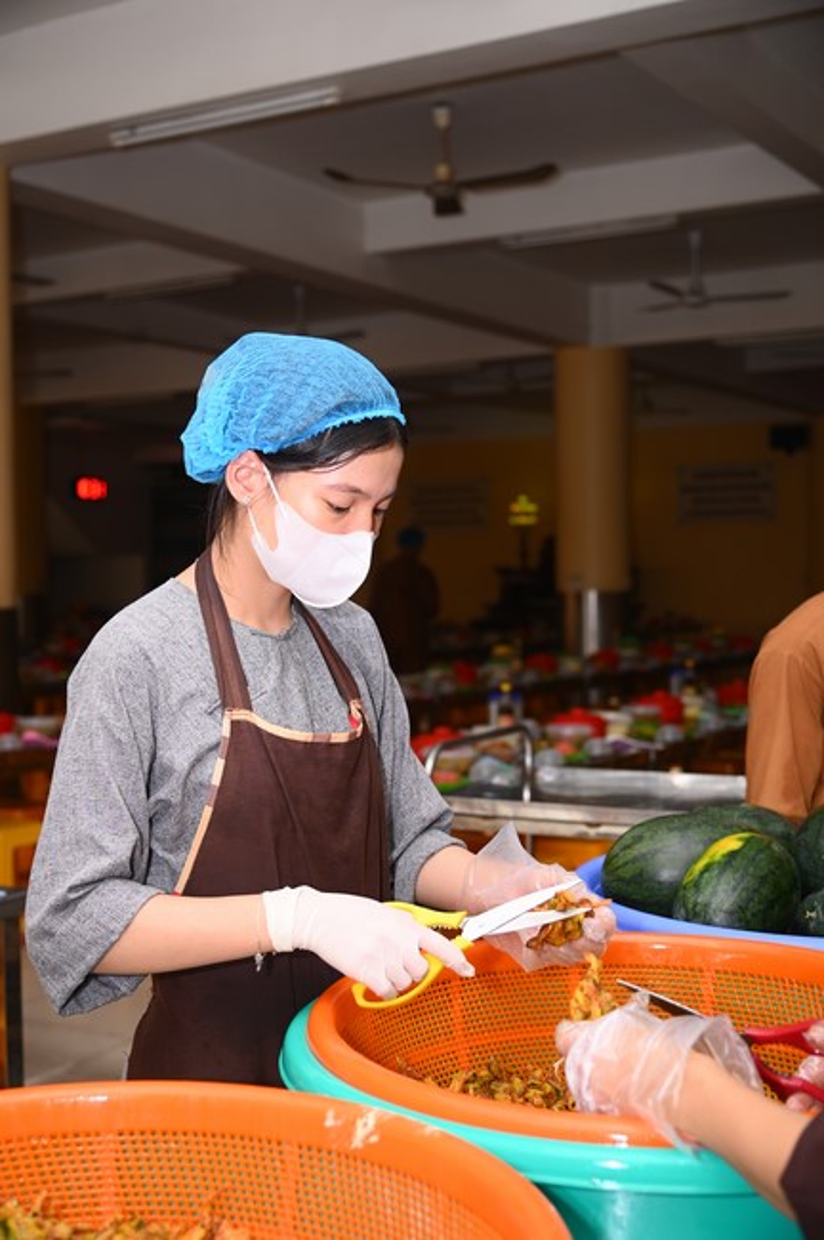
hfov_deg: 29.2
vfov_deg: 42.8
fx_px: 1583
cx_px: 412
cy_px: 620
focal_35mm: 46
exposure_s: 1/200
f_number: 4
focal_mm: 46
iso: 500
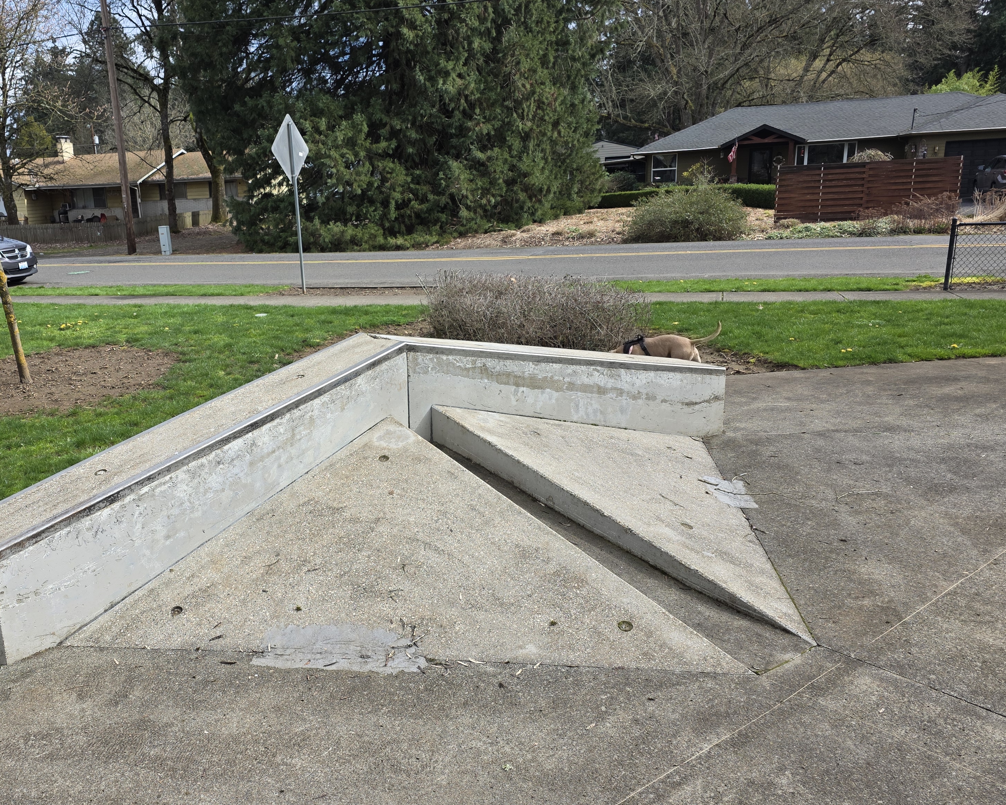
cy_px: 427
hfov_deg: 56.4
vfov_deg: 47.1
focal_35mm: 31
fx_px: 923
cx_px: 366
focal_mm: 6.3
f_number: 1.7
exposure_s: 1/2851
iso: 80
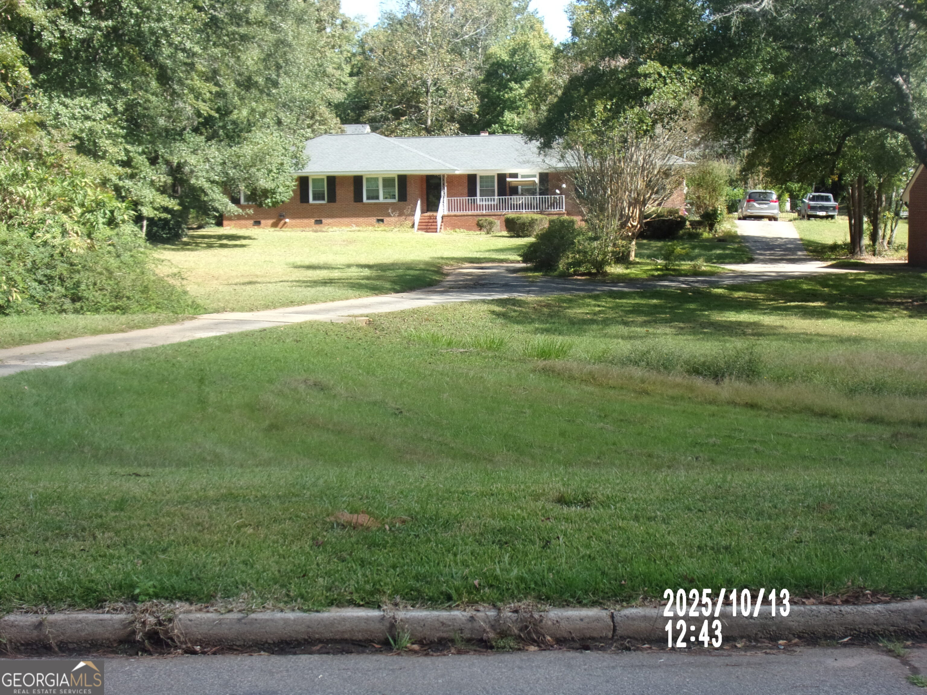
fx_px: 1446
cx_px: 464
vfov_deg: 27.0
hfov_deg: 35.5
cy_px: 348
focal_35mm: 54
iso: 80
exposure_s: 1/170
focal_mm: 9.8
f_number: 4.3
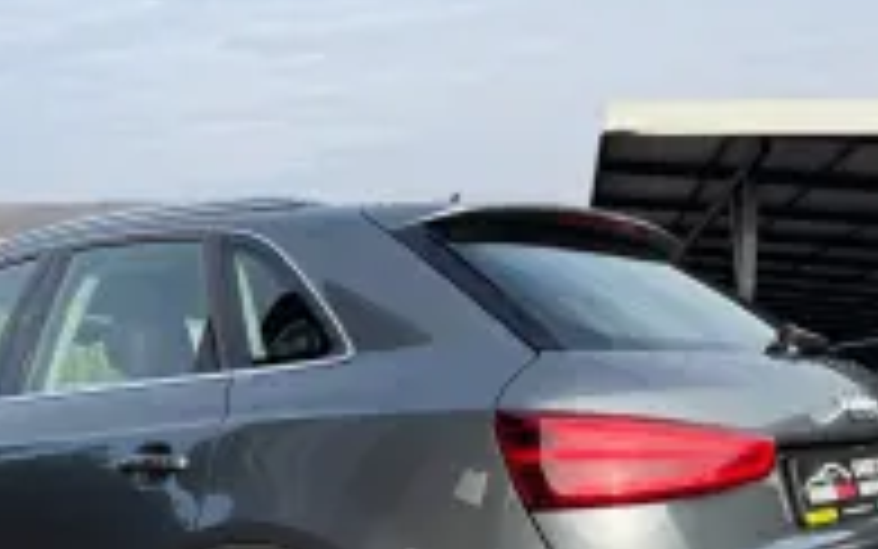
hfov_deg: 42.5
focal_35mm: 47
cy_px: 508
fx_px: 1125
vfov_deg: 26.4
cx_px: 360
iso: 80
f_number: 1.78
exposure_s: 1/2110
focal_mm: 6.76
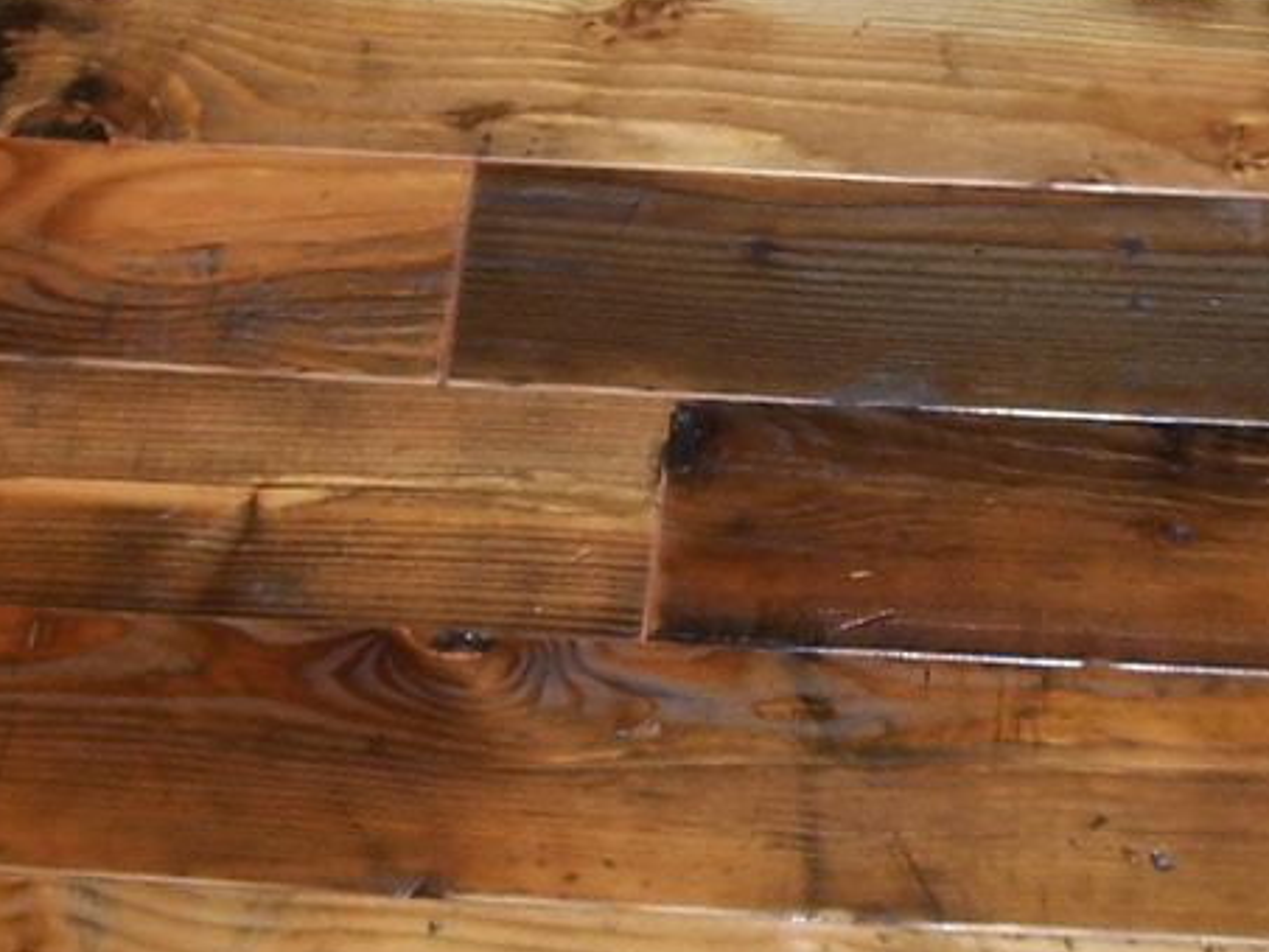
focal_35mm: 97
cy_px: 350
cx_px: 870
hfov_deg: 20.1
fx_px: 3557
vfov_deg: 15.2
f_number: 2.8
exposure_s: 1/60
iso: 80
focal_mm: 5.5
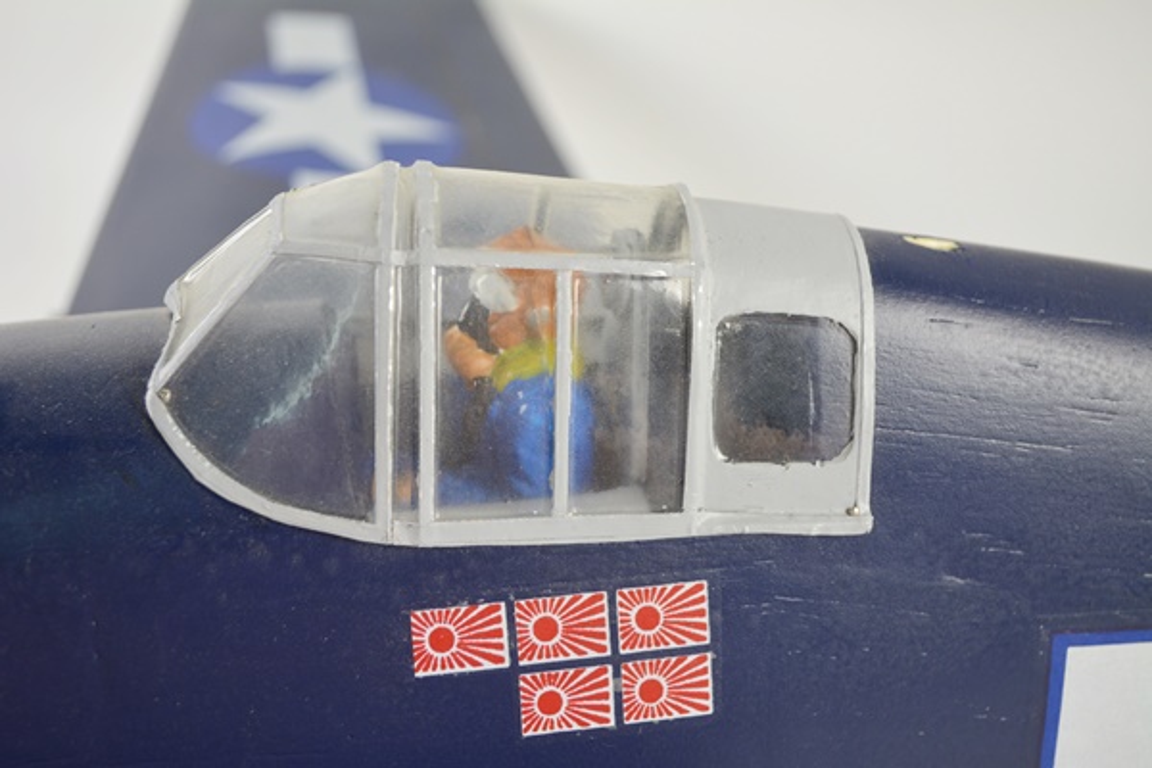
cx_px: 576
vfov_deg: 25.8
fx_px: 1680
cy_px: 384
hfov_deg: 37.9
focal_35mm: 52
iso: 400
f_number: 5
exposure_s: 1/100
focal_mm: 35
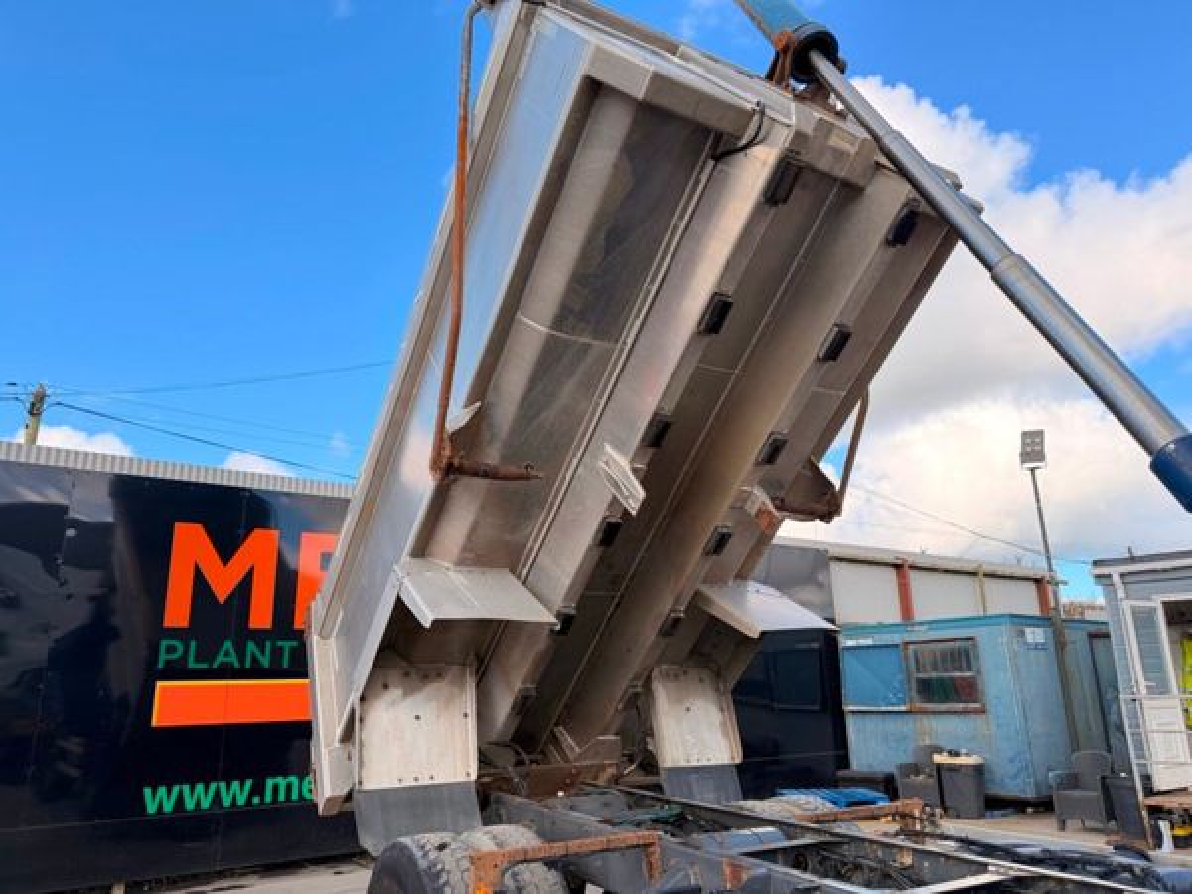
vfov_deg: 56.8
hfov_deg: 71.6
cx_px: 596
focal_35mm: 24
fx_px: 826
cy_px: 447
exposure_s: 1/888
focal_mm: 6.76
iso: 100
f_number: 1.78
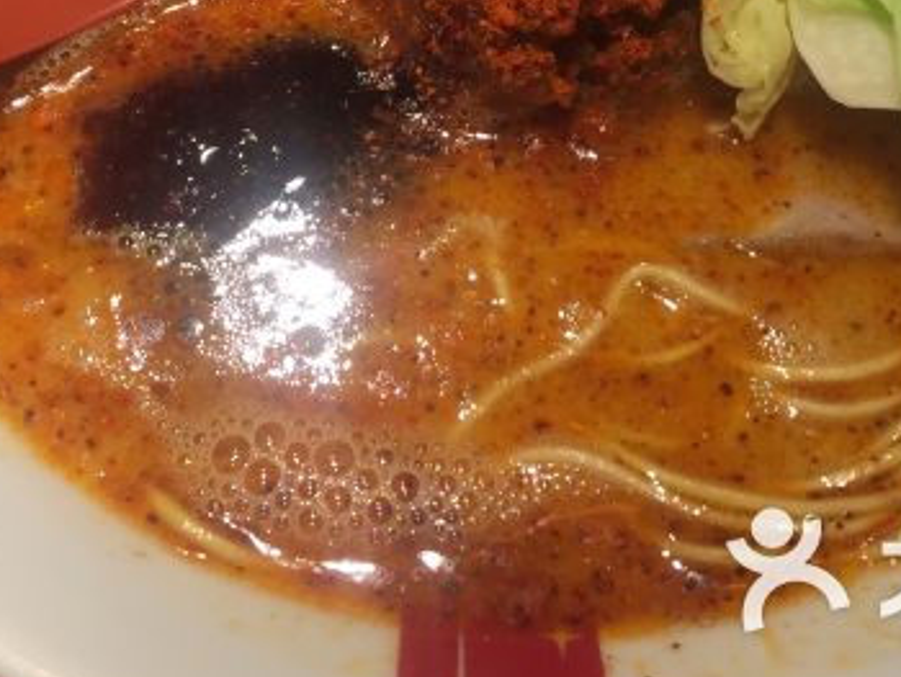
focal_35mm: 58
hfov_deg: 33.2
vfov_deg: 24.3
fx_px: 1511
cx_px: 471
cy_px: 27
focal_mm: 4.15
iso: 40
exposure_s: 1/50
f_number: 2.2
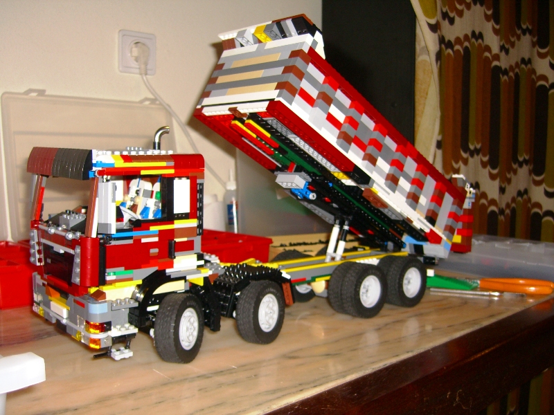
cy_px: 208
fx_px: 608
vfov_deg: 37.7
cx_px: 277
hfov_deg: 49.0
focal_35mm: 38
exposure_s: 1/60
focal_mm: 7.9
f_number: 2.8
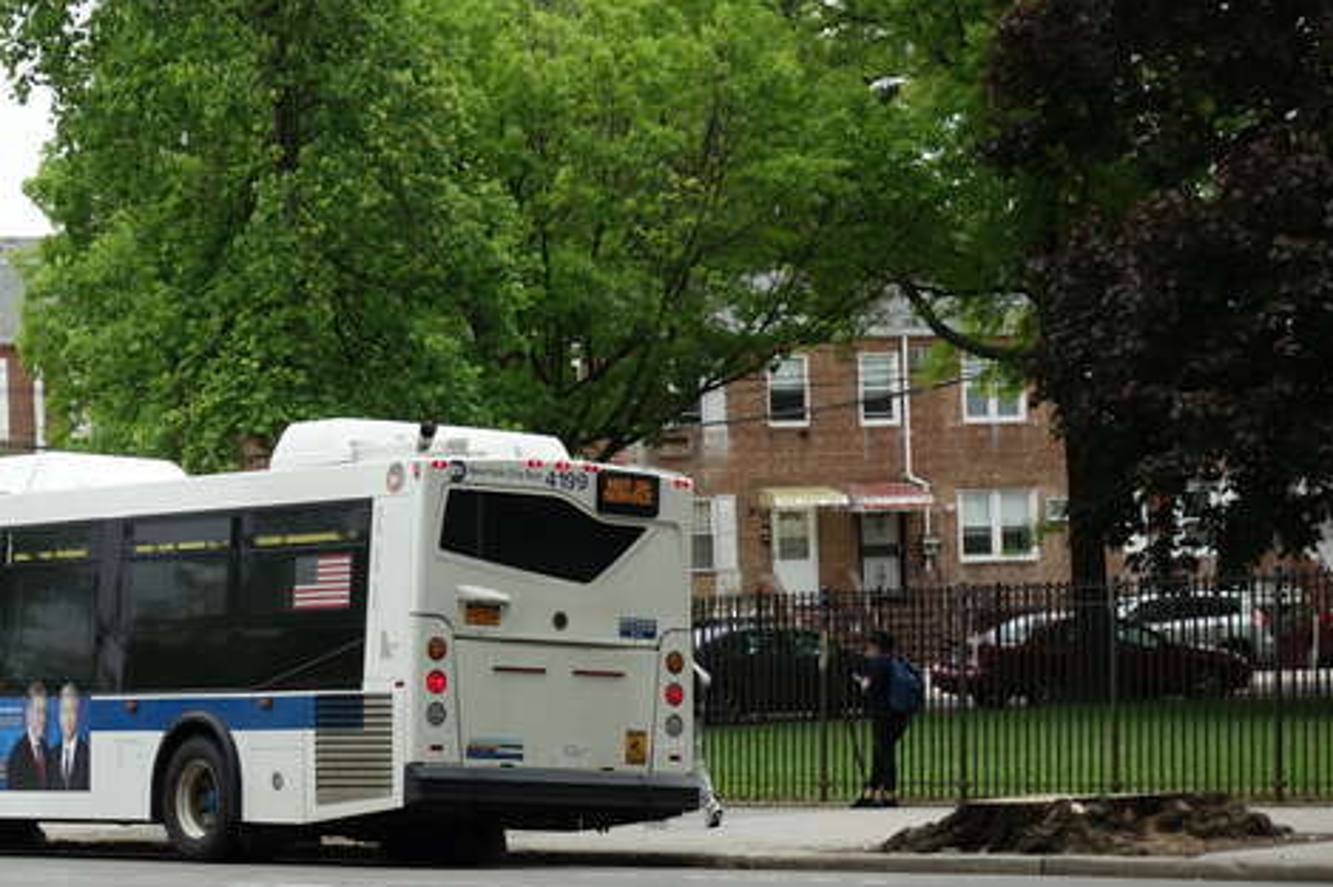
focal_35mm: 140
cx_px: 227
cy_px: 615
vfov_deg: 9.8
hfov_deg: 14.6
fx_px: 5180
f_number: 4.5
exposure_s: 1/250
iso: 200
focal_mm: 30.46
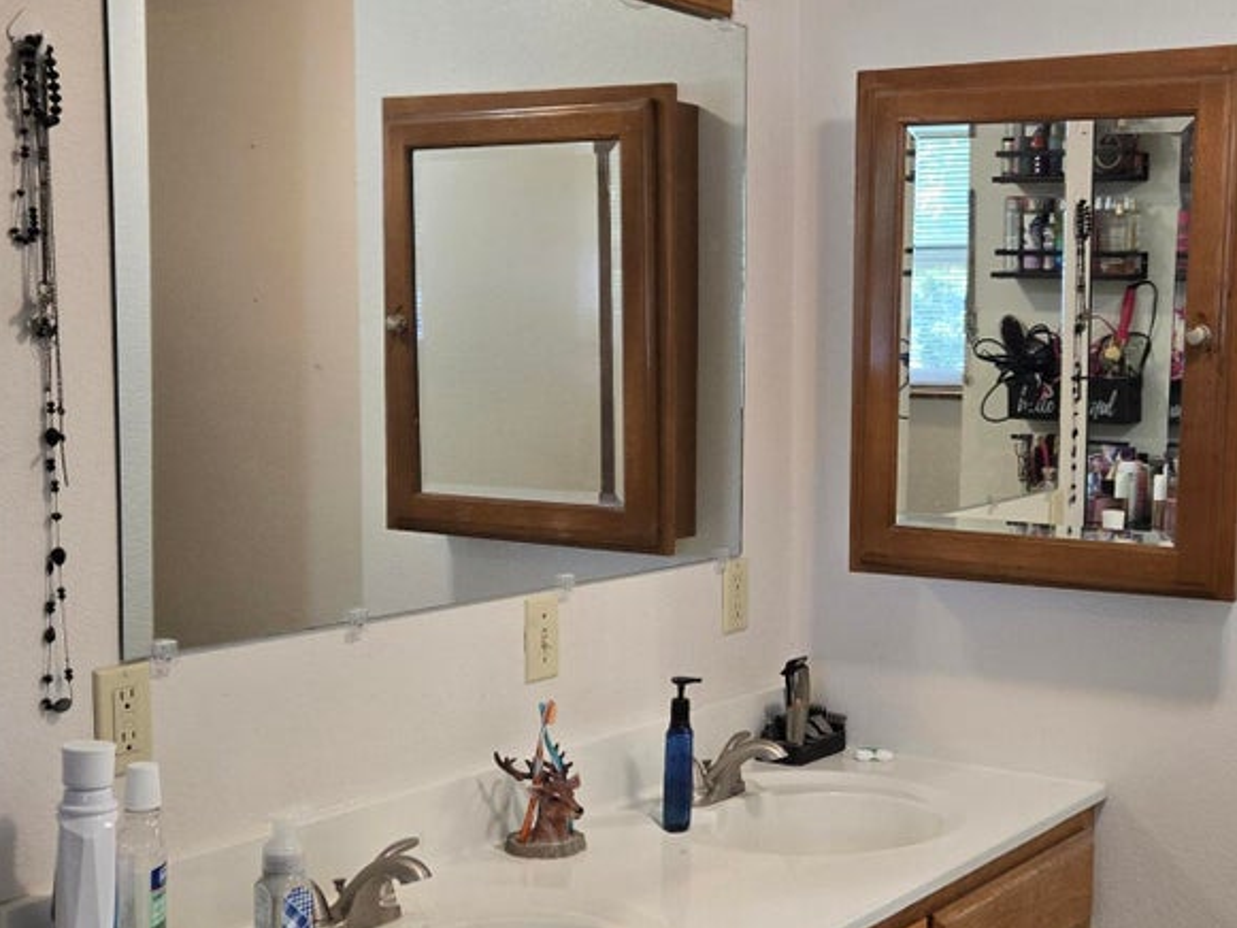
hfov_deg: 35.4
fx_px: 1930
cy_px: 575
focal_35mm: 54
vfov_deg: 27.0
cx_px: 751
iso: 200
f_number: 1.8
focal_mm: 5.4
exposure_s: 1/120
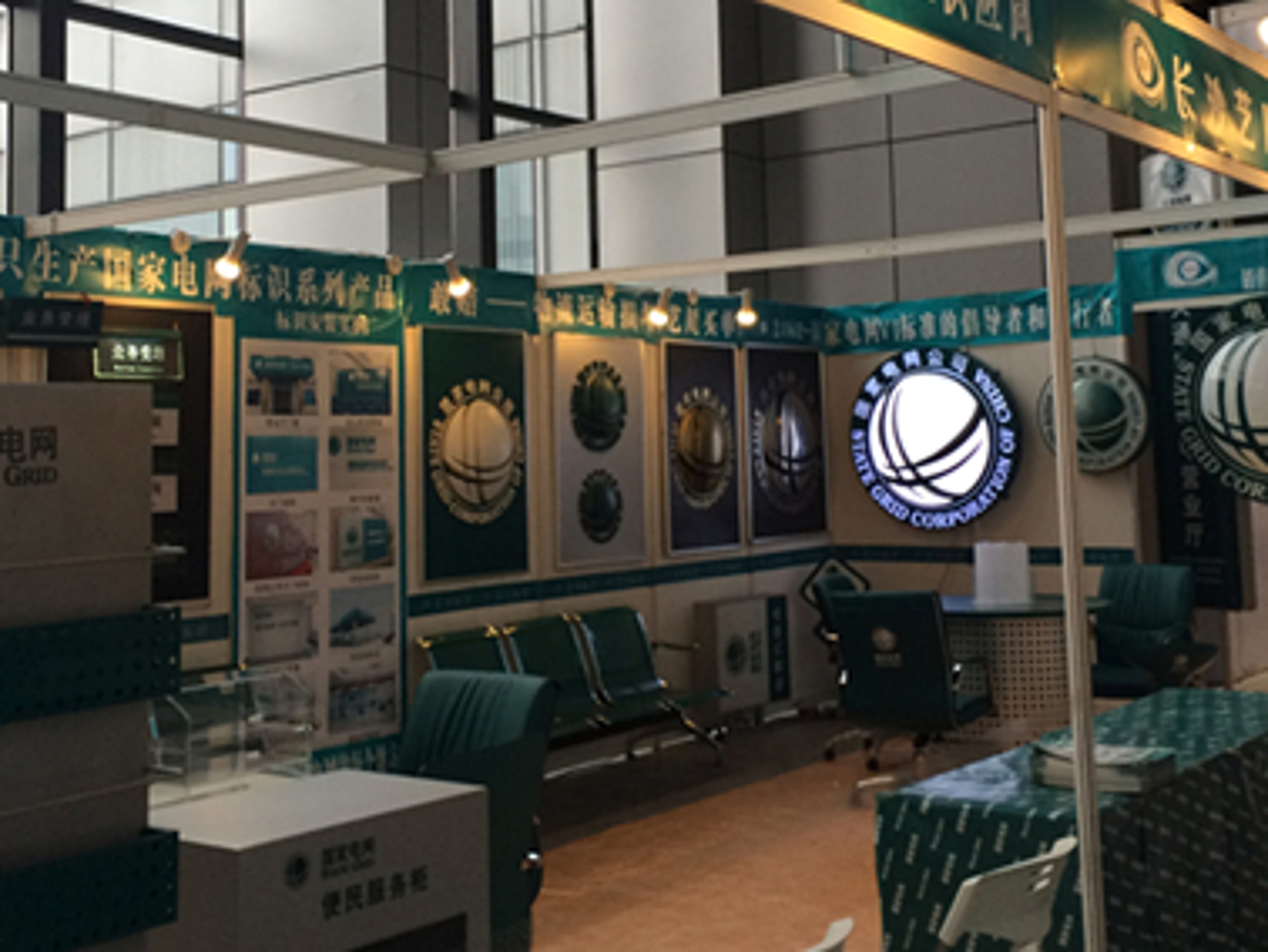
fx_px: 1686
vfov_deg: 31.2
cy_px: 285
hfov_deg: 41.2
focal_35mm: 46
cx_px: 627
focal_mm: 4.15
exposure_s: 1/33
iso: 50
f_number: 2.2
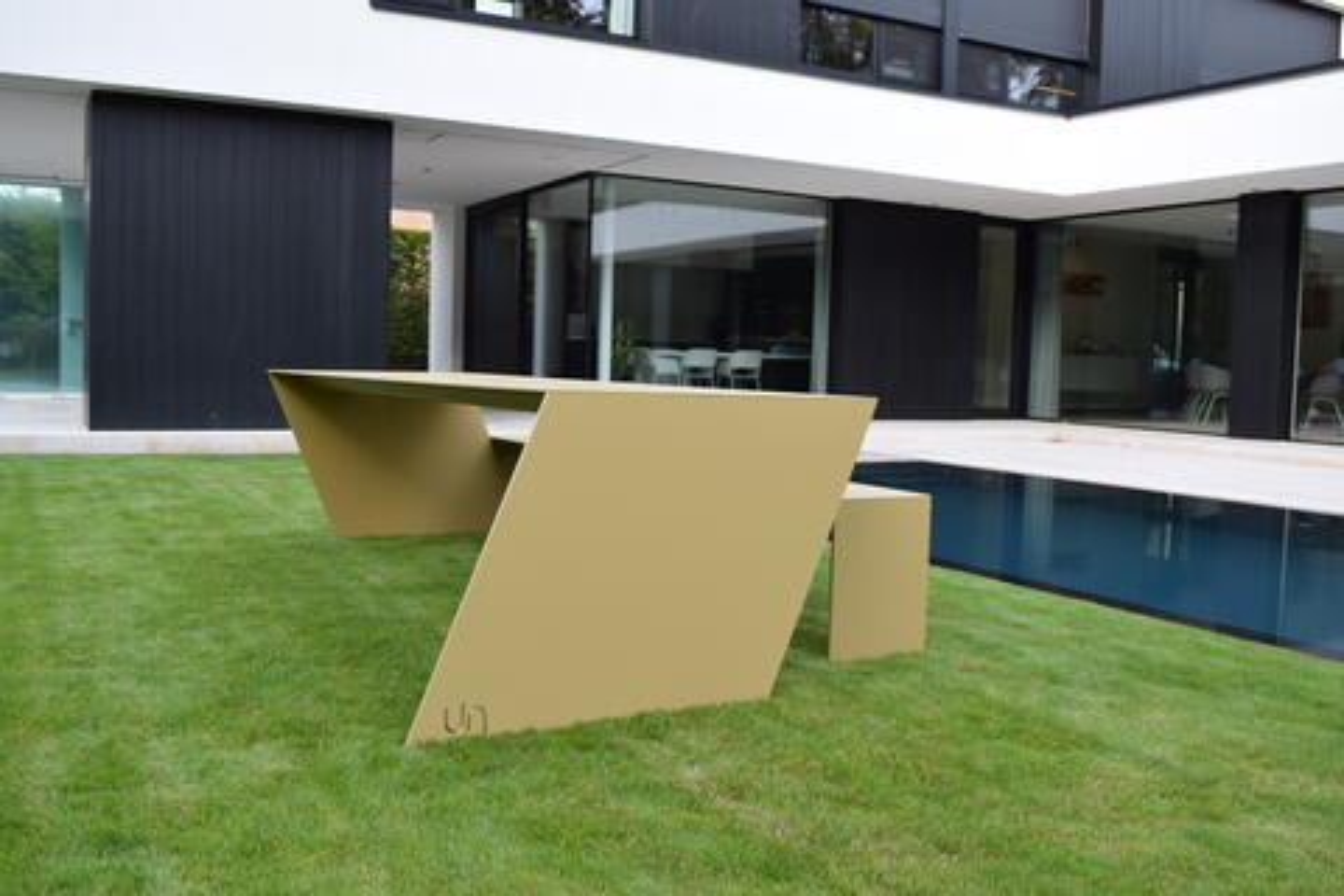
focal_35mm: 33
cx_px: 672
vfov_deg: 40.0
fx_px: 1232
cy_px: 448
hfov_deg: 57.2
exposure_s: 1/160
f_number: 6.3
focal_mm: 22
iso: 400
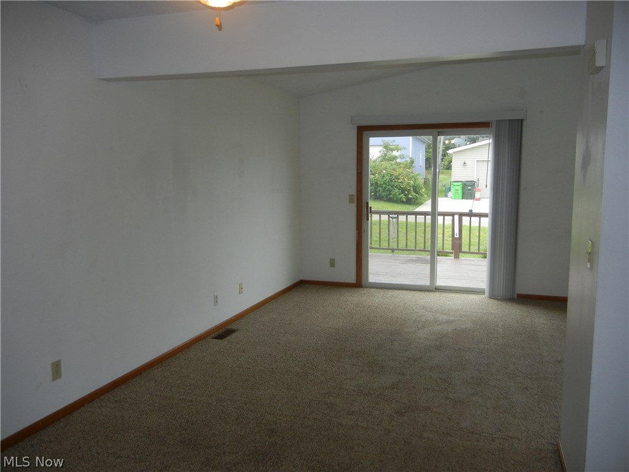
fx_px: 545
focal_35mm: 30
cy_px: 236
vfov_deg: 46.8
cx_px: 314
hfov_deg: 60.0
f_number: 3.5
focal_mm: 5.4
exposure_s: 1/120
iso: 160
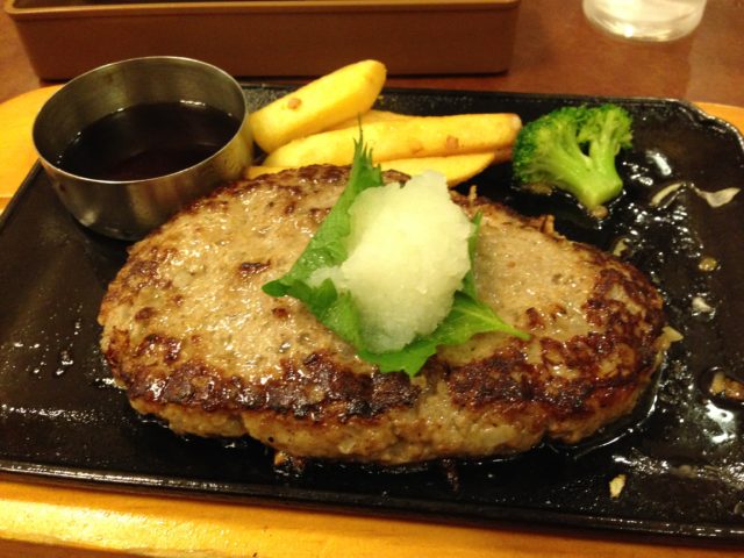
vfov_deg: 42.9
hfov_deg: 55.4
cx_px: 372
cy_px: 279
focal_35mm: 33
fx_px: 709
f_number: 2.4
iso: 320
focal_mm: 4.12
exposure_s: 1/20
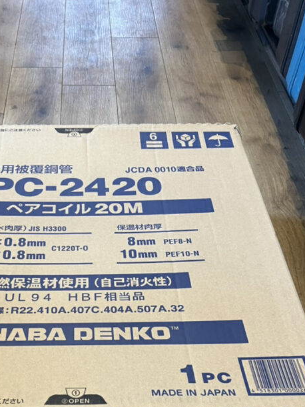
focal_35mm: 47
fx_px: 552
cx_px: 78
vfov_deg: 38.9
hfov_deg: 30.4
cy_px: 325
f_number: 1.8
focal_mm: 3.99
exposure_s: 1/50
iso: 64
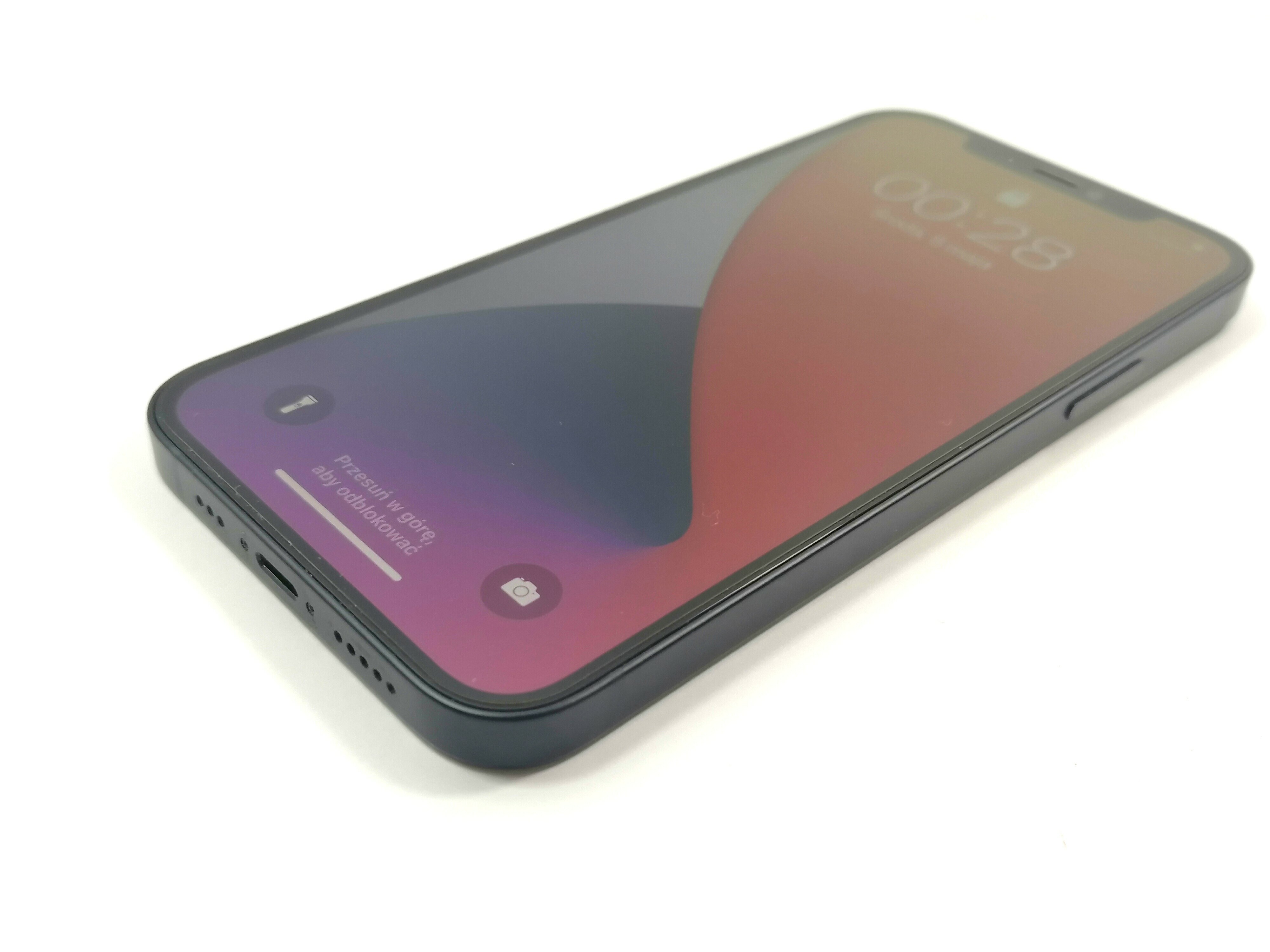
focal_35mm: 36
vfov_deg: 39.7
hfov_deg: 51.4
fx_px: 1321
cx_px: 635
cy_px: 476
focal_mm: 5.3
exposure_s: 1/100
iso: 50
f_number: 1.8
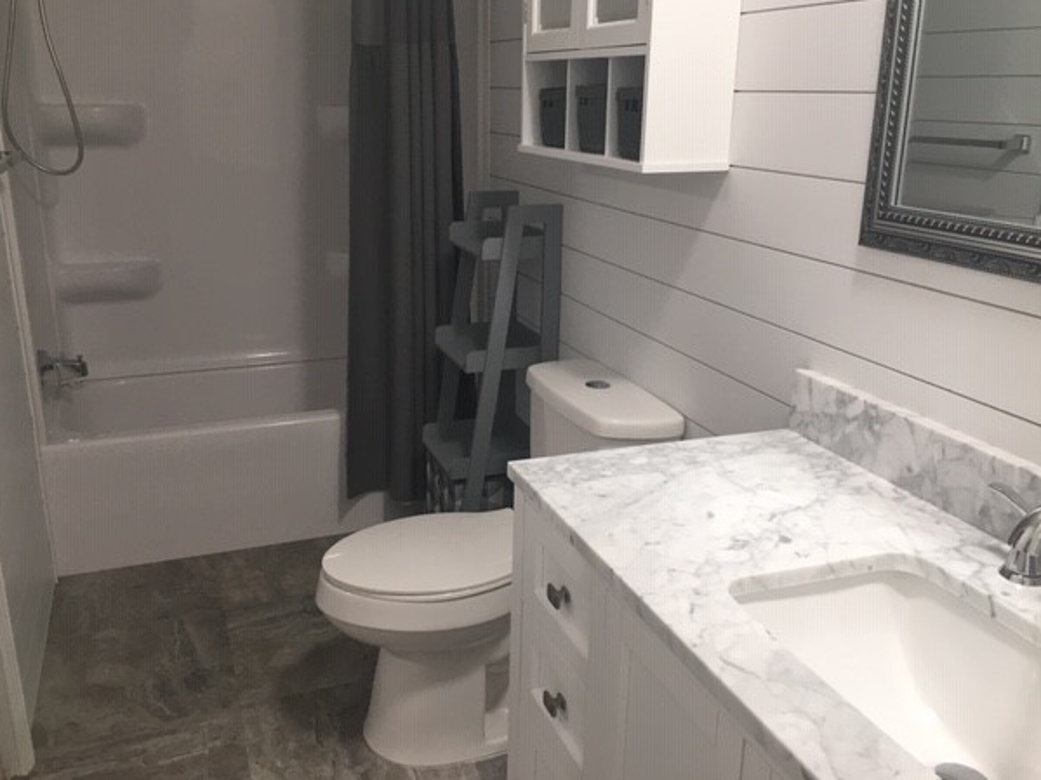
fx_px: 932
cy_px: 372
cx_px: 492
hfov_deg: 58.3
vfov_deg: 45.4
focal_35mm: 31
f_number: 2.2
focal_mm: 4.15
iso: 64
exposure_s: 1/30
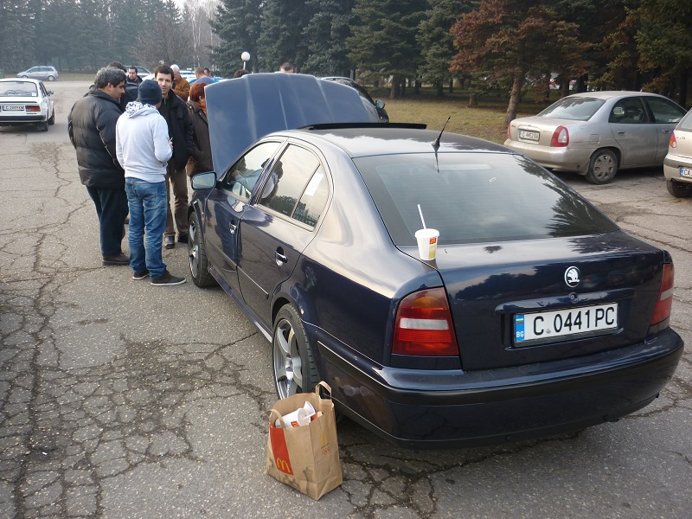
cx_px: 346
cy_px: 260
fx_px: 660
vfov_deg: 42.9
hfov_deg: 55.4
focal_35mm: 33
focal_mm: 5.5
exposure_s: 1/60
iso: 80
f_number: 2.8
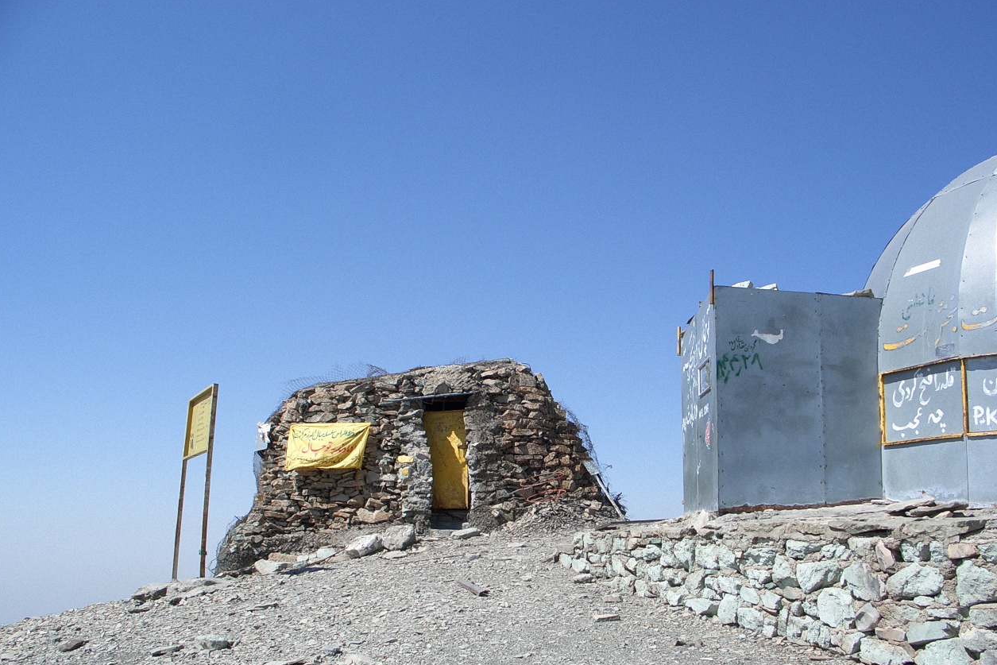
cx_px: 490
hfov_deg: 54.4
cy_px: 377
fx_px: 969
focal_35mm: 35
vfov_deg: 37.8
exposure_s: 1/400
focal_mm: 7.1
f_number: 5.6
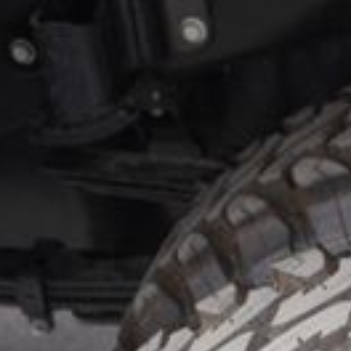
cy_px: 548
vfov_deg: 15.9
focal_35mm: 99
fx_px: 1136
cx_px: 497
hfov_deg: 16.3
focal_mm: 16
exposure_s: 1/60
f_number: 4
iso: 160
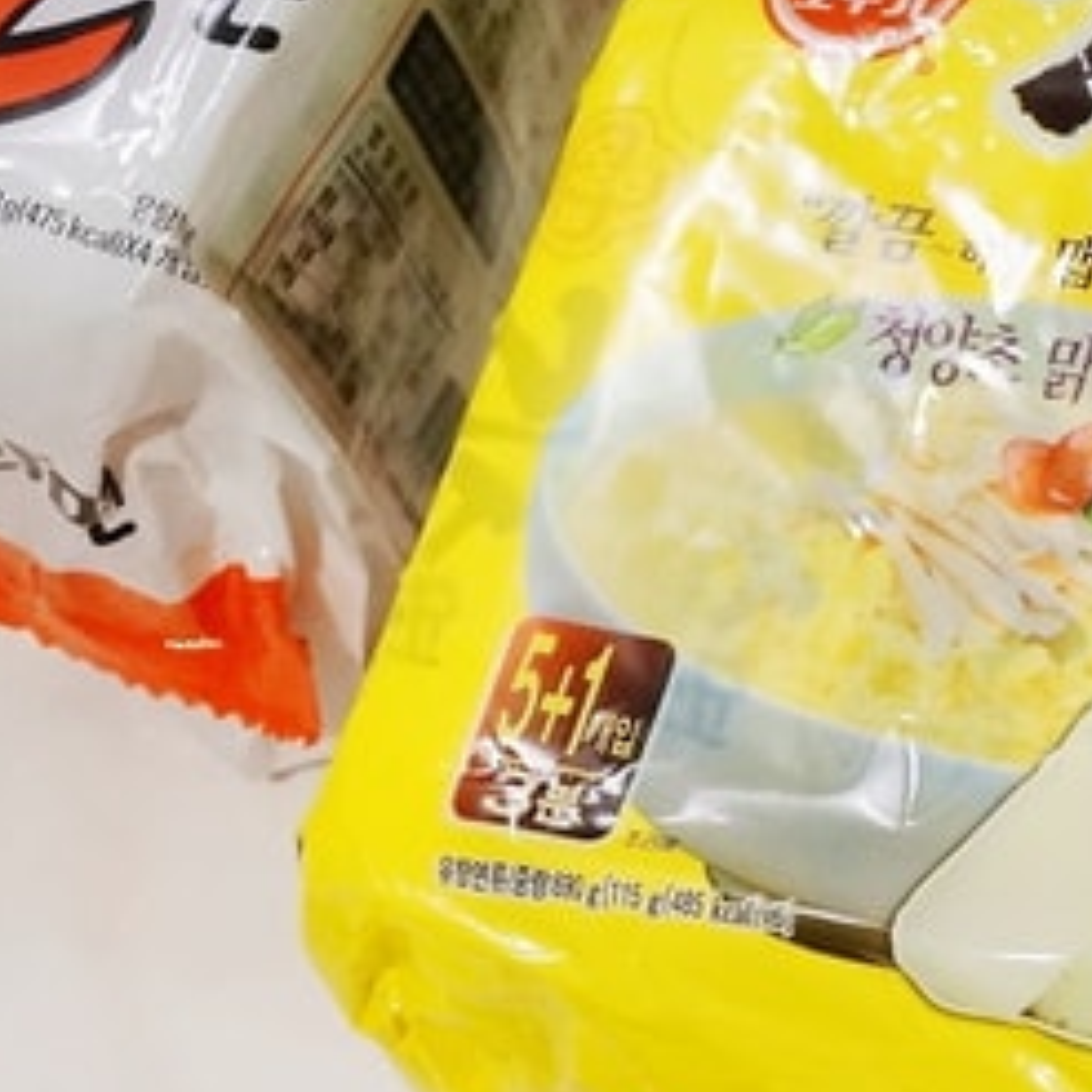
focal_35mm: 126
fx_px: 4497
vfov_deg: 13.8
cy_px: 668
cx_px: 1398
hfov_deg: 13.4
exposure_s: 1/50
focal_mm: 38
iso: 3200
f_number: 6.3
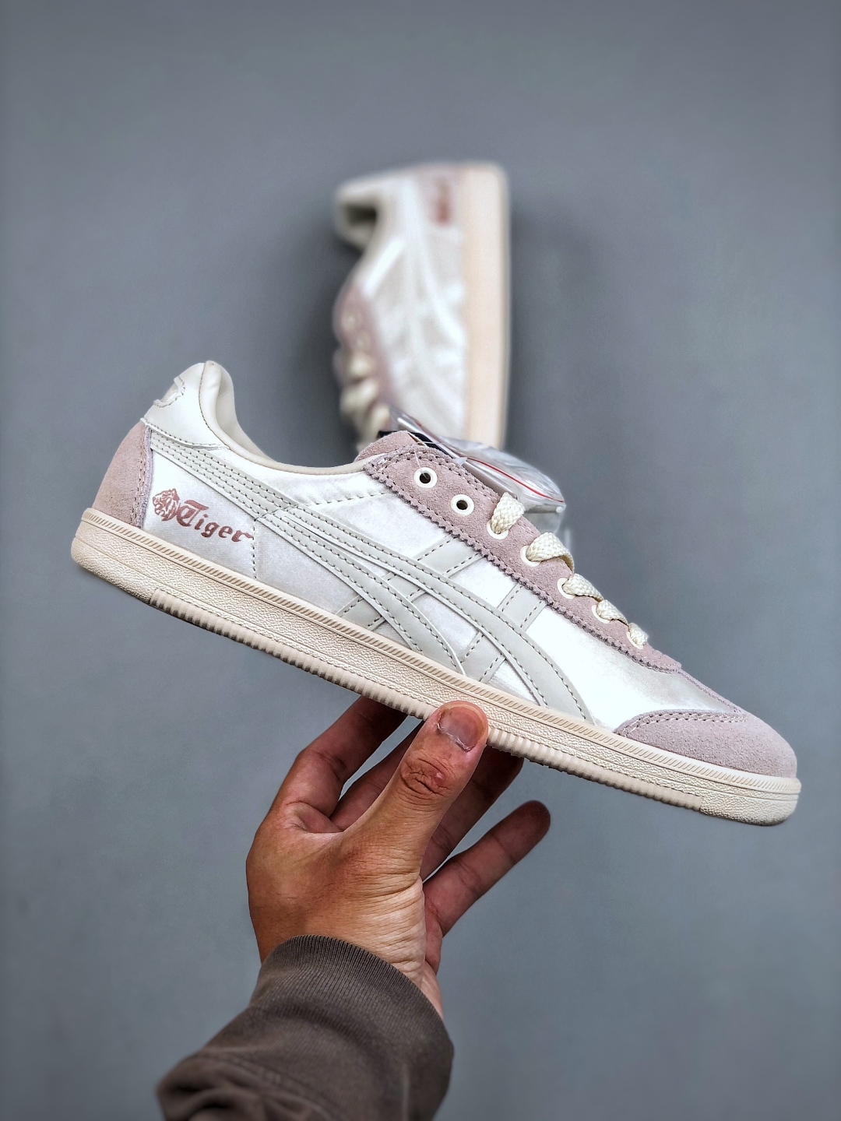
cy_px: 560
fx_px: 1846
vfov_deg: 33.8
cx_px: 420
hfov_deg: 25.7
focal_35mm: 57
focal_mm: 6.6
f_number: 2.8
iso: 25
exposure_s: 1/100
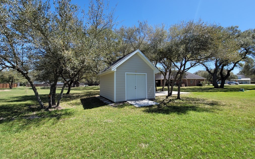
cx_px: 129
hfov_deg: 105.3
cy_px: 75
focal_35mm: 14
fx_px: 97
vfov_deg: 78.6
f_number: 2.2
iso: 64
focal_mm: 2.2
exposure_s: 1/1395
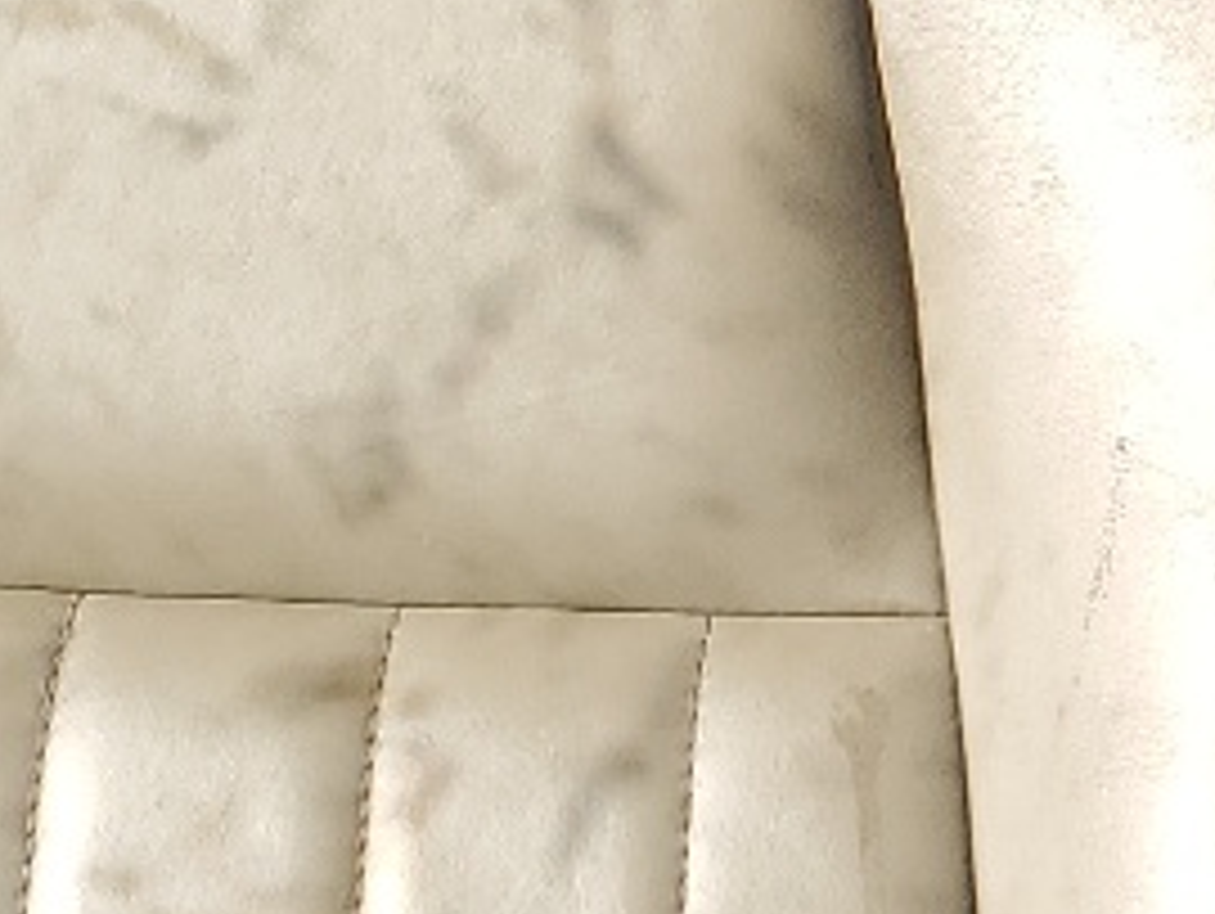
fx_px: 5410
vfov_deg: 9.7
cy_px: 477
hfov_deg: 11.4
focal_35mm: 154
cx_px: 2511
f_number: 1.5
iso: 50
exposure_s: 1/192
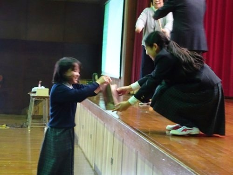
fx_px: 505
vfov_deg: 19.6
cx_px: 116
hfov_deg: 26.0
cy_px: 88
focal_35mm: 75
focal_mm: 12.87
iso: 800
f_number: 5
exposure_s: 1/20
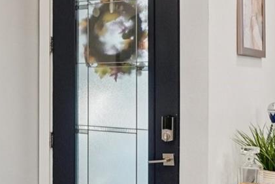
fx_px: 436
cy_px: 91
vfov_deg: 23.8
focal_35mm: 57
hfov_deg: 34.2
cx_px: 65
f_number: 8
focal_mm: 10
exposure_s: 1/30
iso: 640
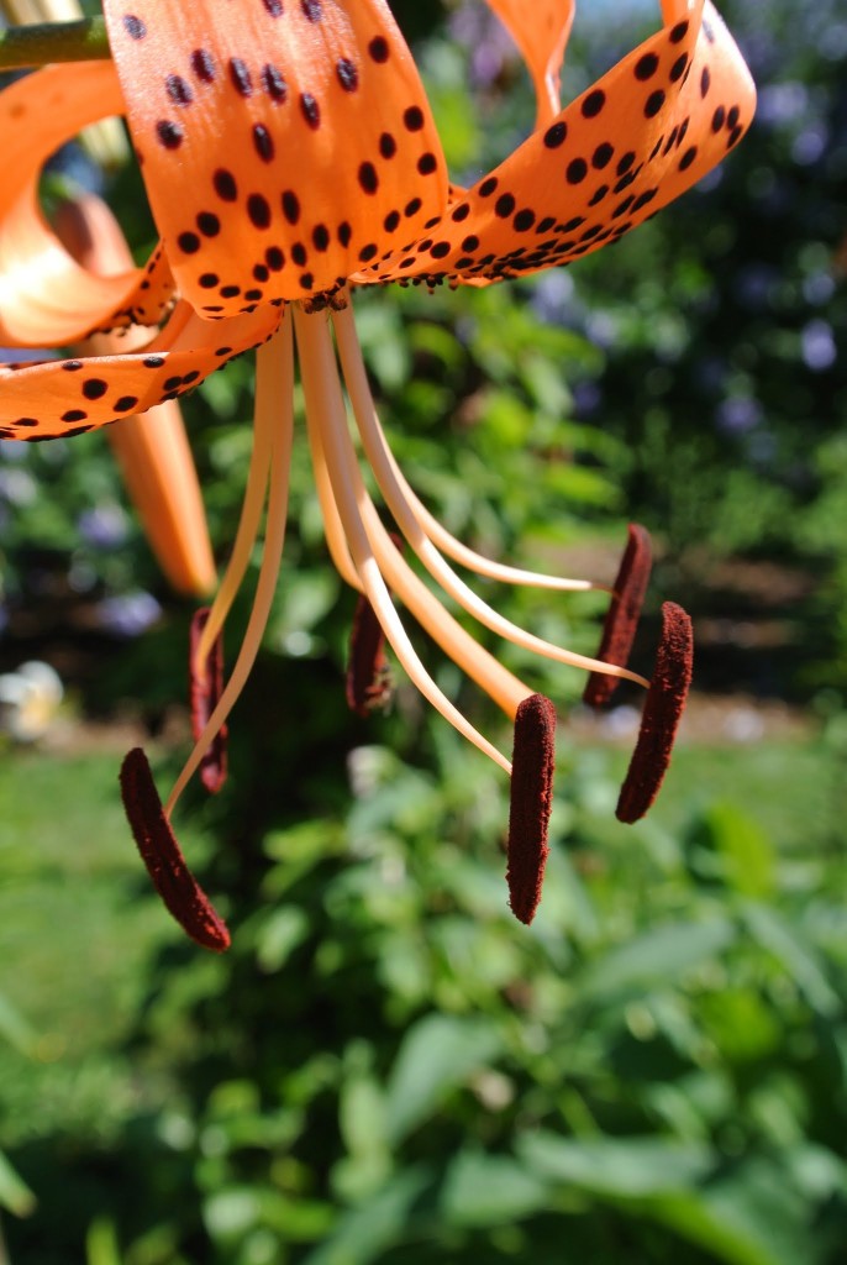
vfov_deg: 46.3
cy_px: 632
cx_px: 424
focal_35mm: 42
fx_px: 1477
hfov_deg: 32.0
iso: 100
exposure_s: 1/320
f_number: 5.6
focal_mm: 15.7
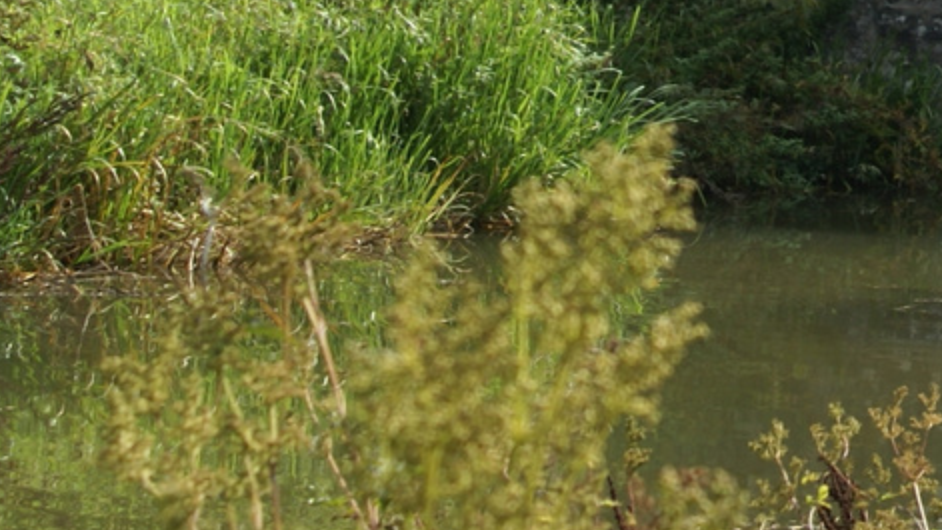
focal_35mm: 216
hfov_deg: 9.8
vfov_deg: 5.6
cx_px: 1300
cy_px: -298
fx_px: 5396
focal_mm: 40
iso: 100
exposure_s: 1/200
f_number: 6.3
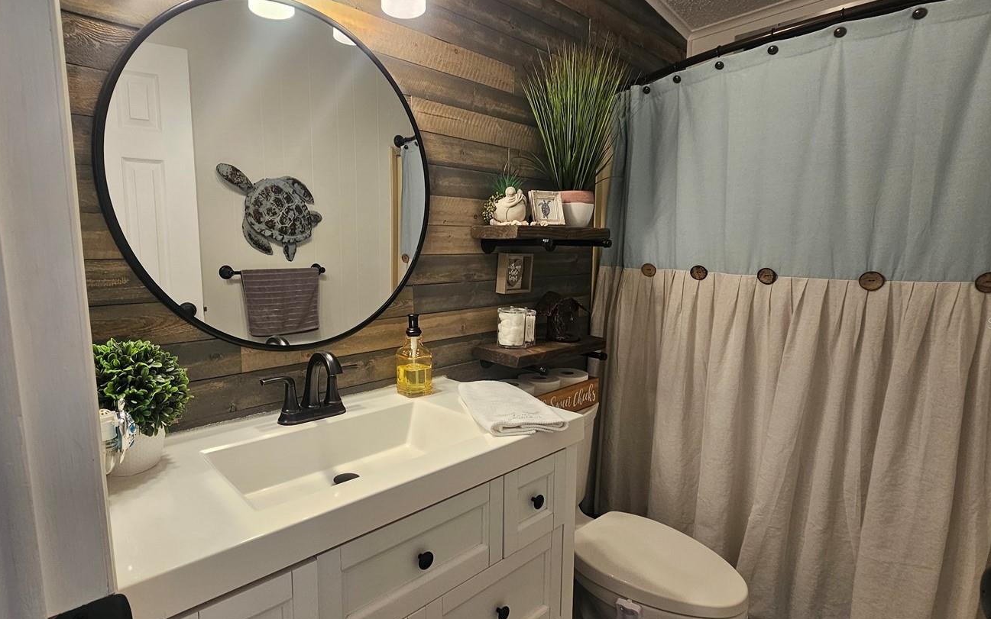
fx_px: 459
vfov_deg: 68.0
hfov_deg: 94.1
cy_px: 323
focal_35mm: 17
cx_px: 449
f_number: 2.2
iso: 125
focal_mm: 2.2
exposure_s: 1/60
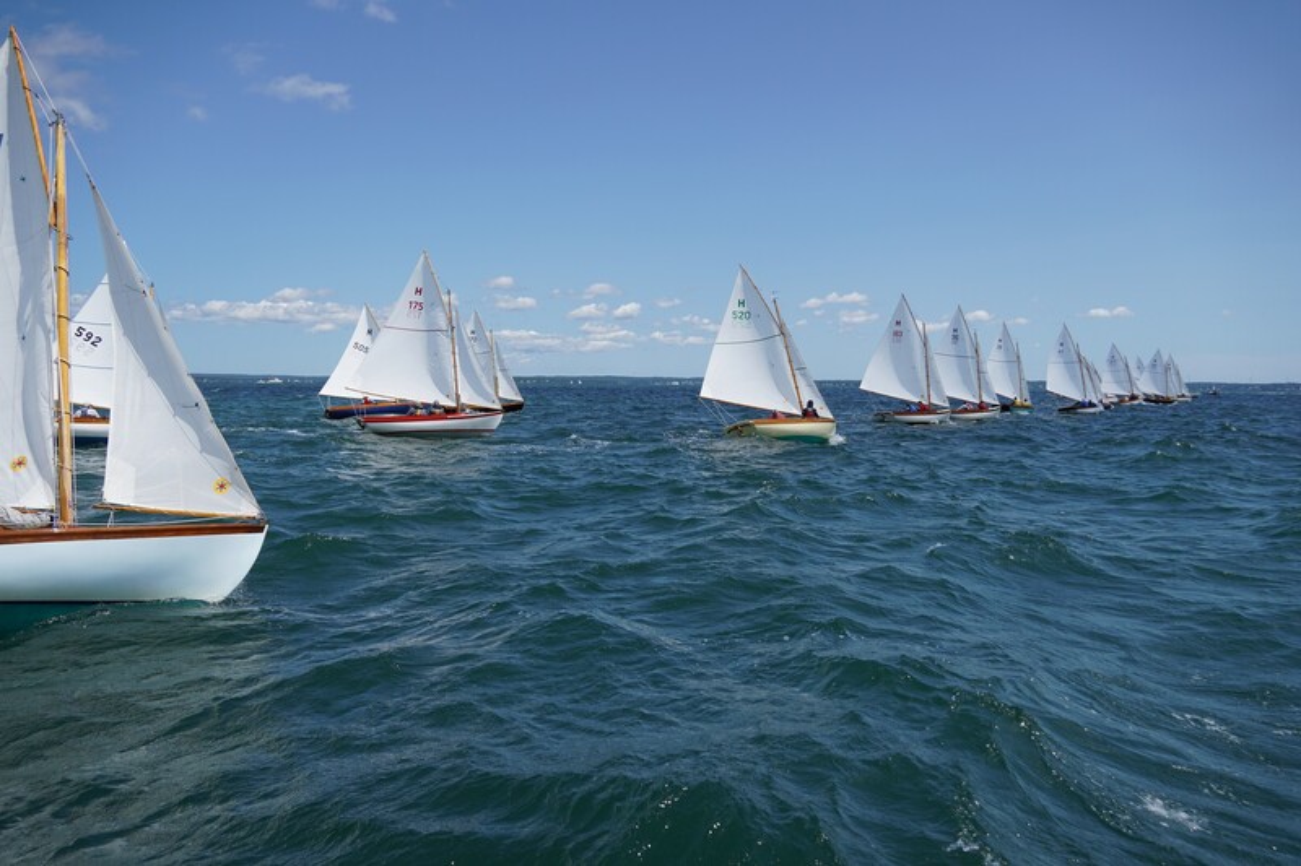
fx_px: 975
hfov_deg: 67.4
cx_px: 650
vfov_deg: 47.9
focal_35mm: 27
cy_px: 433
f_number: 4
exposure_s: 1/1250
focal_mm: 18
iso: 100
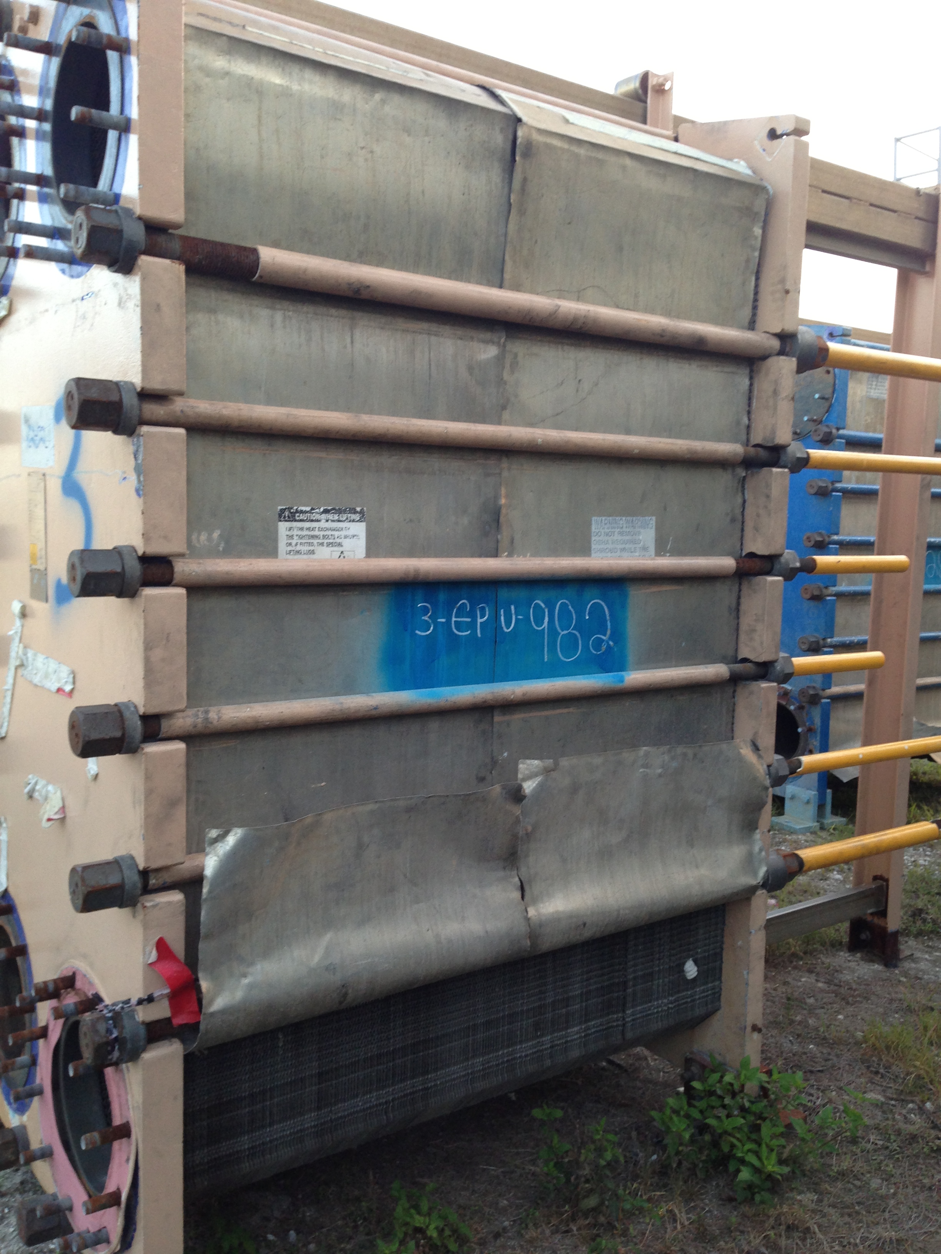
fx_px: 1196
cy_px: 627
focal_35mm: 33
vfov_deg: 55.4
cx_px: 470
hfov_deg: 42.9
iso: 80
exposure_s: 1/60
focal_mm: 4.13
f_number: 2.4
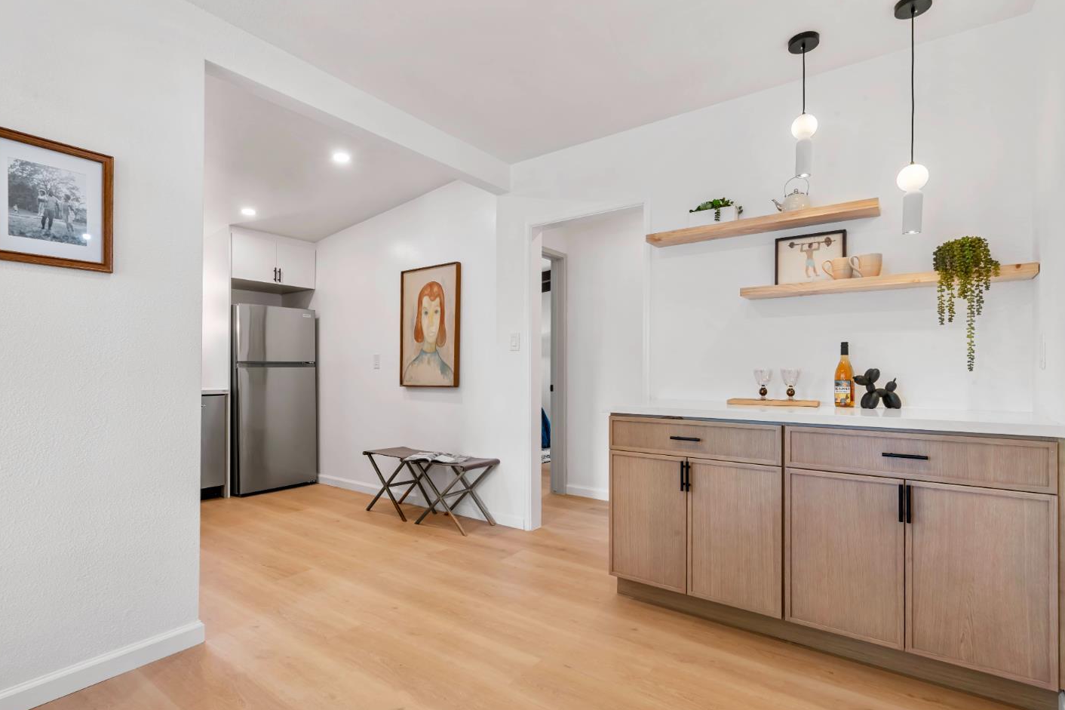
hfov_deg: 93.3
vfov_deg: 70.4
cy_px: 370
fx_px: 503
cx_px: 531
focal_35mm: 17
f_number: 16
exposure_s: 1/2
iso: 320
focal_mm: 16
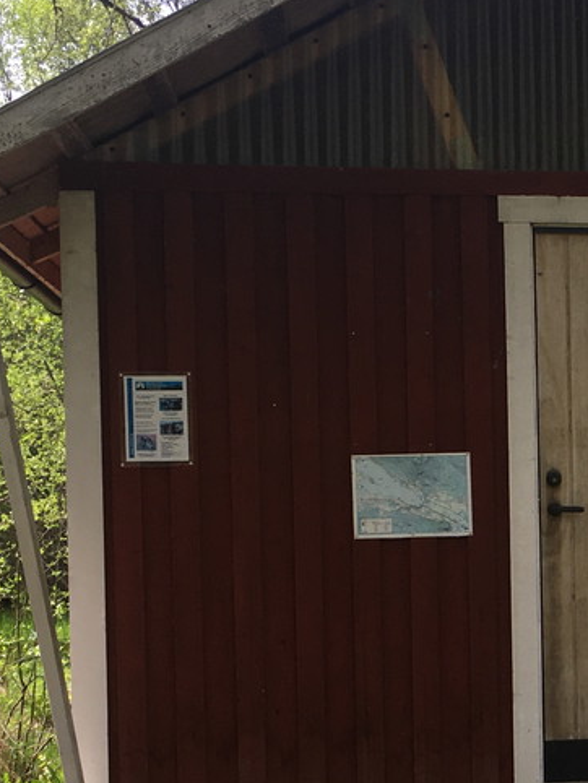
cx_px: 632
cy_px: 590
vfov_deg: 25.0
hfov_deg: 18.5
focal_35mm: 77
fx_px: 1742
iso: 25
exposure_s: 1/455
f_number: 2.2
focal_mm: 4.15
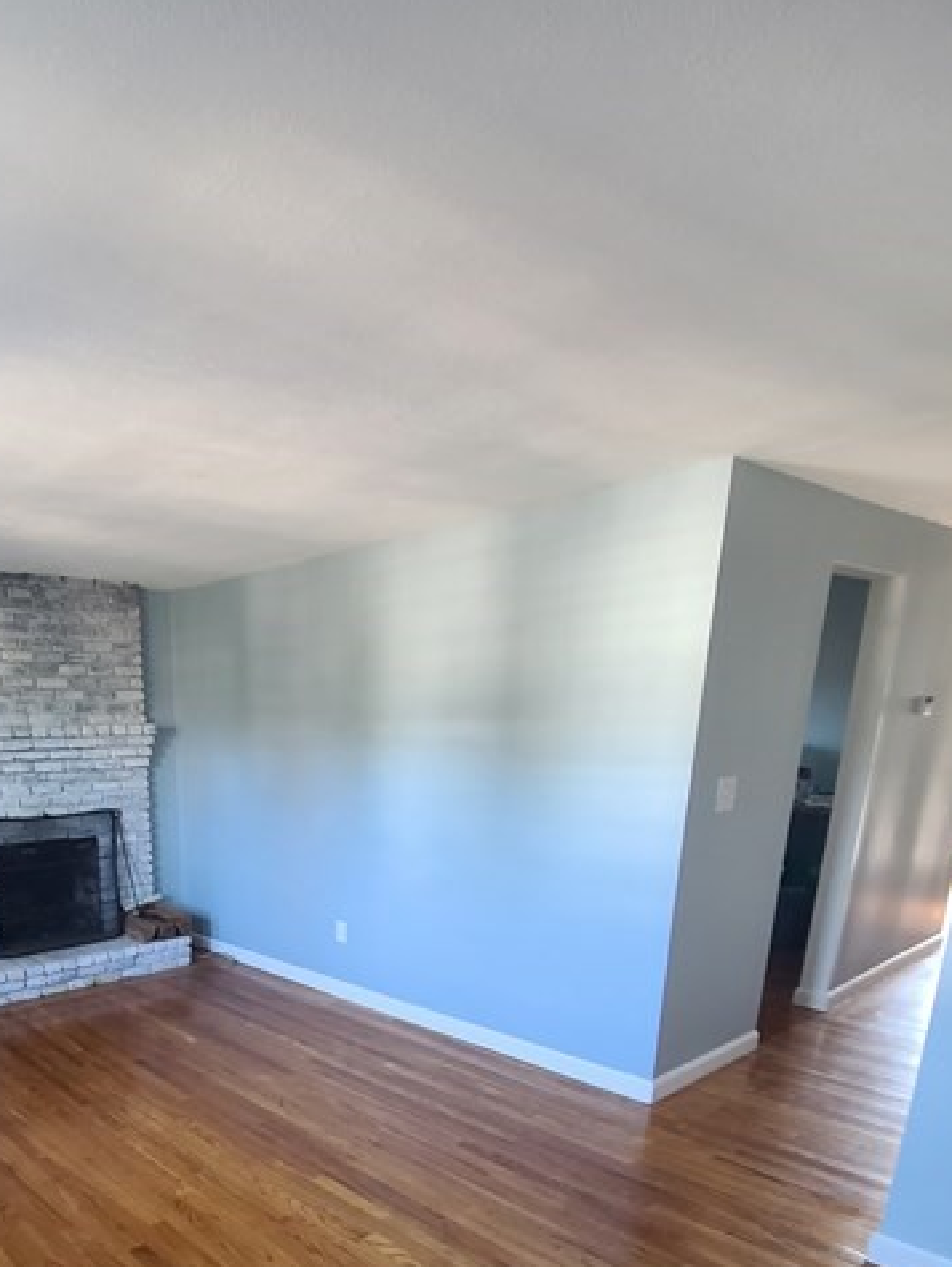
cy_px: 966
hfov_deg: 59.5
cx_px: 219
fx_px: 769
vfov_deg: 72.9
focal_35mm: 21
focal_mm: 2.2
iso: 320
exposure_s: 1/30
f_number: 2.2
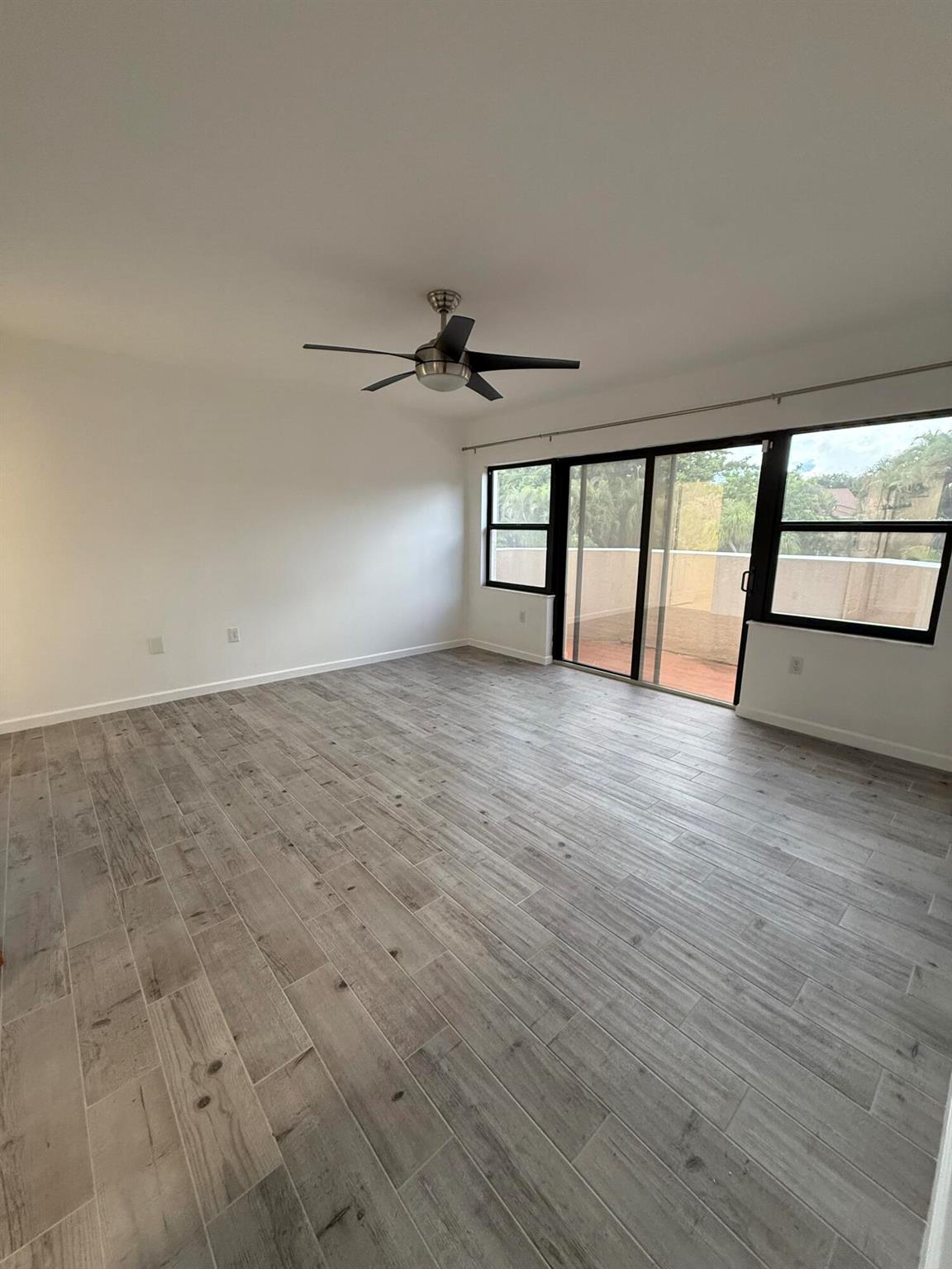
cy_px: 634
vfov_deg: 102.1
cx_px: 476
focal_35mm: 14
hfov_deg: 85.7
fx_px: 513
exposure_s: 1/120
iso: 320
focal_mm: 2.22
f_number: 2.2
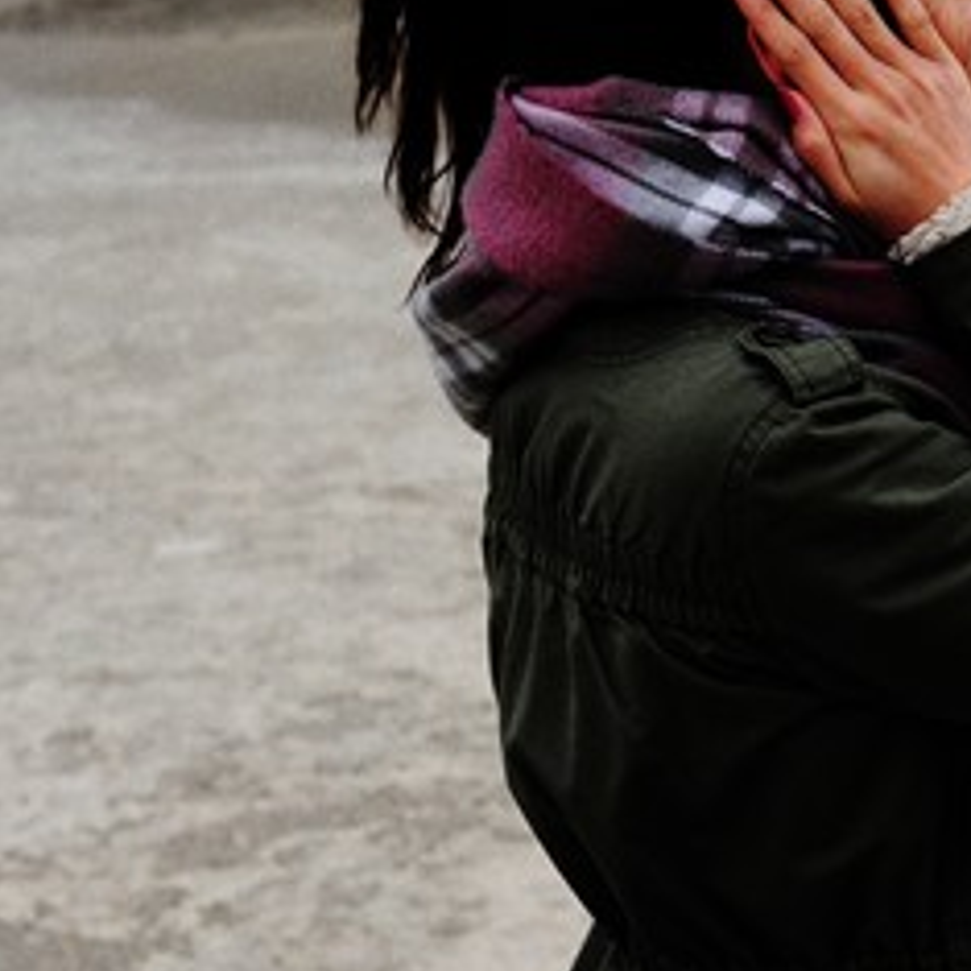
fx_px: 3205
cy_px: 264
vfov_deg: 17.1
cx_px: 1318
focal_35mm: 101
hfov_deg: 16.2
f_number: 5.6
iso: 200
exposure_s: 1/200
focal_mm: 35
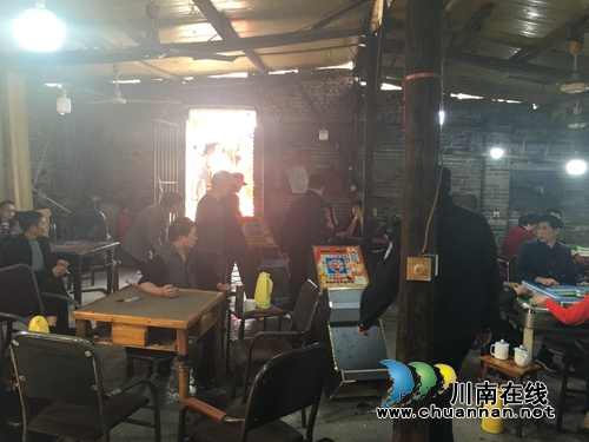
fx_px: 493
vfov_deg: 48.2
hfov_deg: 61.7
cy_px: 221
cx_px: 294
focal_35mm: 29
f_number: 2.2
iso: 50
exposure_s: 1/17
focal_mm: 4.15
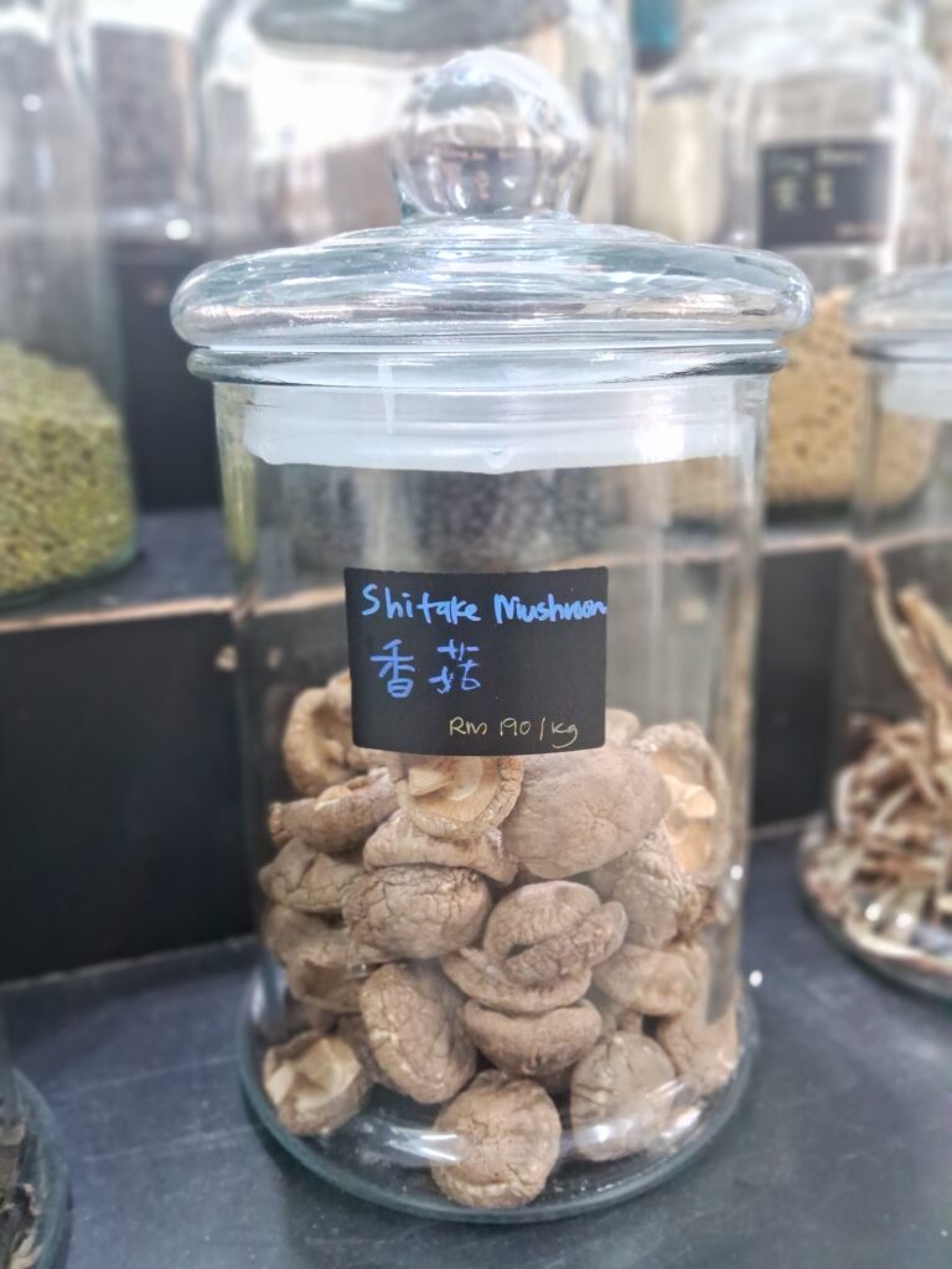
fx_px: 953
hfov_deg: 53.1
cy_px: 634
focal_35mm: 26
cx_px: 476
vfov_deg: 67.3
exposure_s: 1/25
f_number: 1.8
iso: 640
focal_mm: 3.98
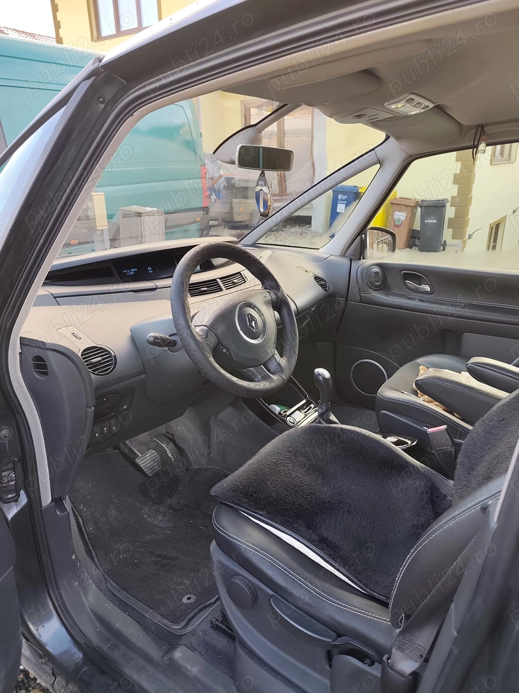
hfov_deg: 58.9
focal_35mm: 23
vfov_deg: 73.9
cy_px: 346
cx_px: 260
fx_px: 460
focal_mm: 6.19
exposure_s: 1/100
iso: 100
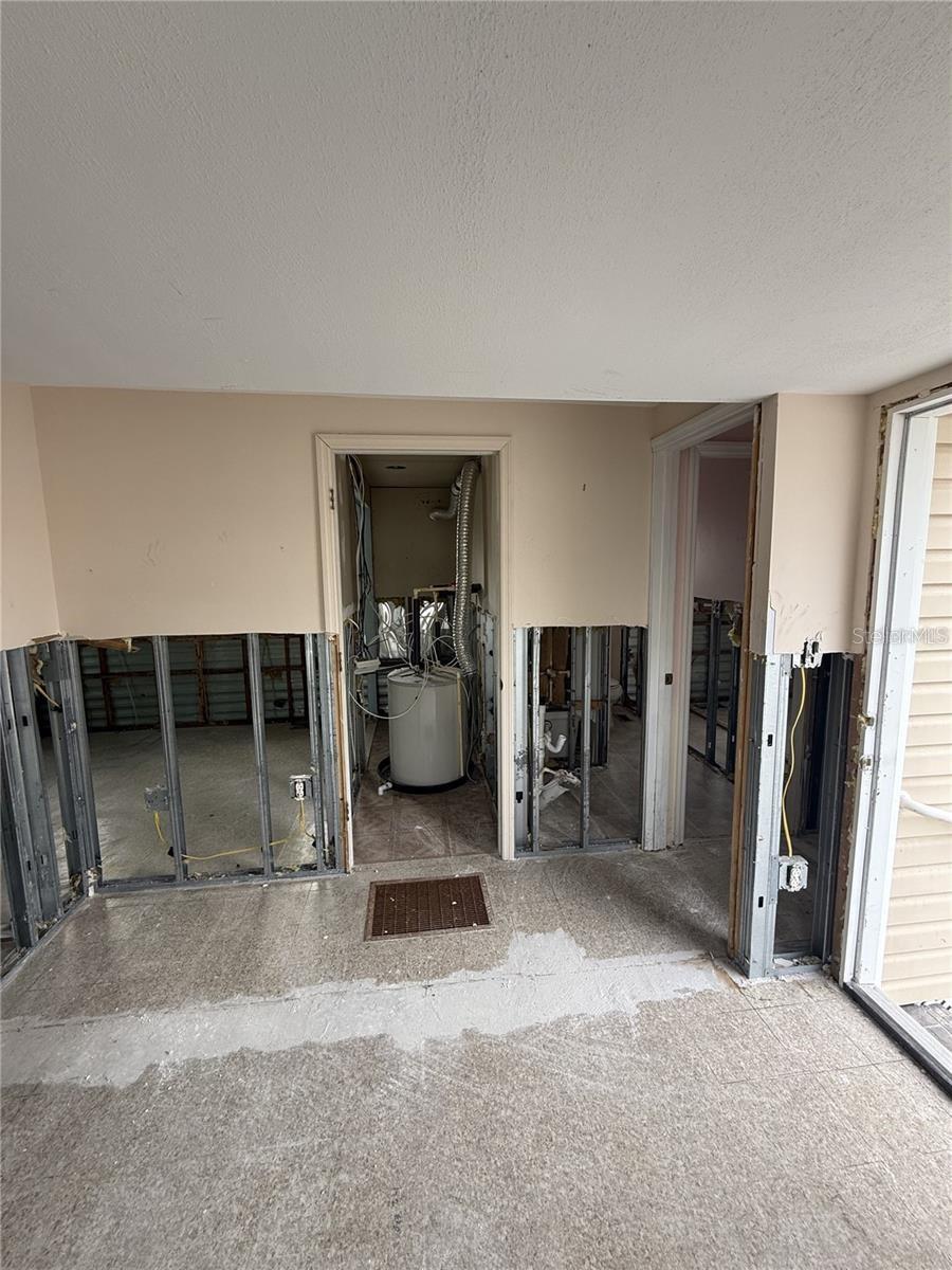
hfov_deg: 85.7
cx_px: 476
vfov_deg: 102.1
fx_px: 513
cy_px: 635
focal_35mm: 14
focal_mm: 2.22
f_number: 2.2
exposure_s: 1/99
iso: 100
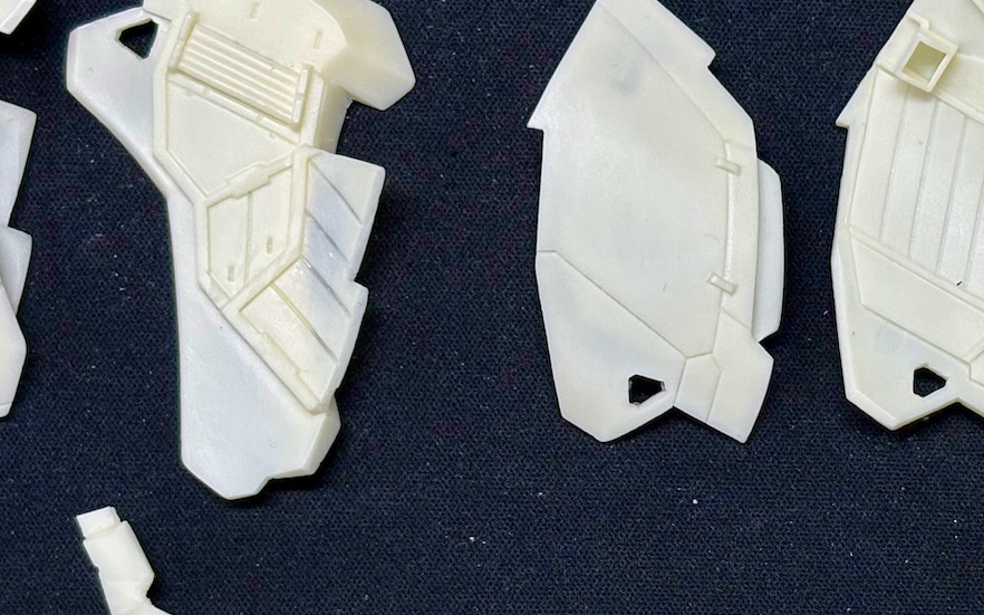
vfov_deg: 10.9
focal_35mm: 120
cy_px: 545
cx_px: 755
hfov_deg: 17.3
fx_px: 3218
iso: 50
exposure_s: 1/120
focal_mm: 5.96
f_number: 1.6
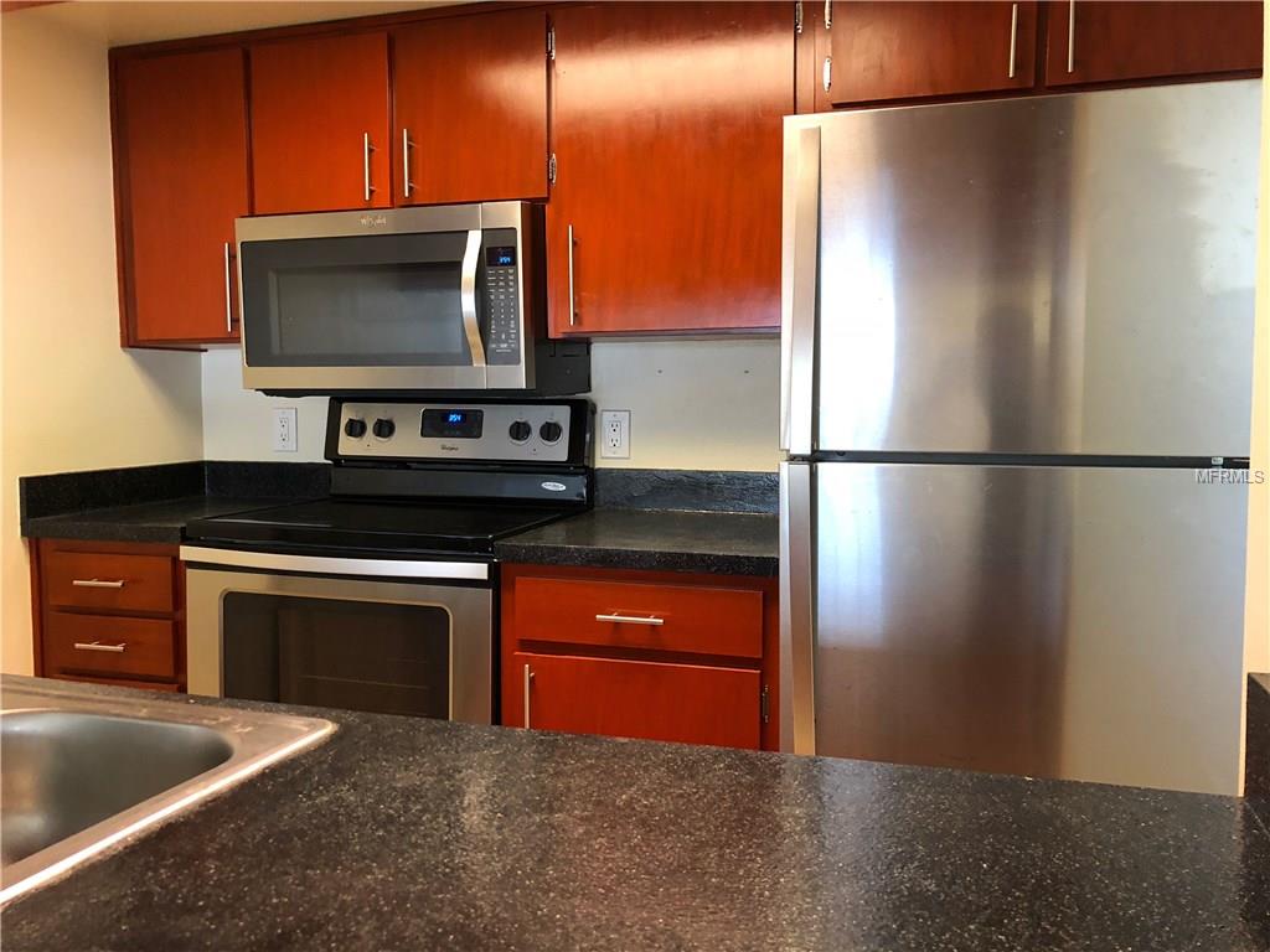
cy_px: 476
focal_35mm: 28
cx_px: 635
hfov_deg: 63.4
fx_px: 1027
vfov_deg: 49.7
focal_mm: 4
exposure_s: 1/15
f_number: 1.8
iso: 100
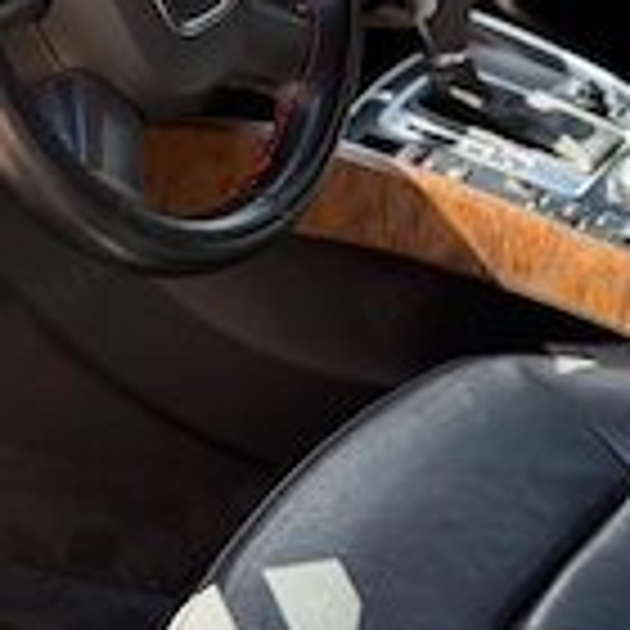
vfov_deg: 14.1
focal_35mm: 121
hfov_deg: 14.4
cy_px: -76
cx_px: 243
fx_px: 2491
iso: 64
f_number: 1.78
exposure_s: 1/437
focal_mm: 6.76
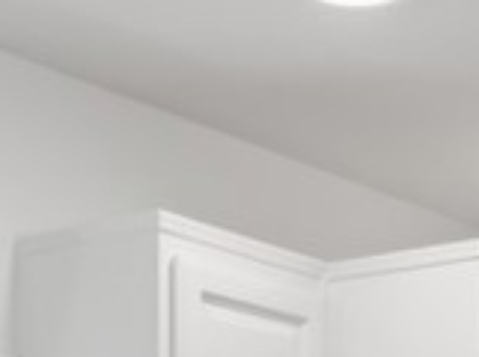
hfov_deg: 13.9
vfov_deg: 9.7
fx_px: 1947
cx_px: 443
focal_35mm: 141
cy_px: 726
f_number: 8
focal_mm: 23
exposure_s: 1/6
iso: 100
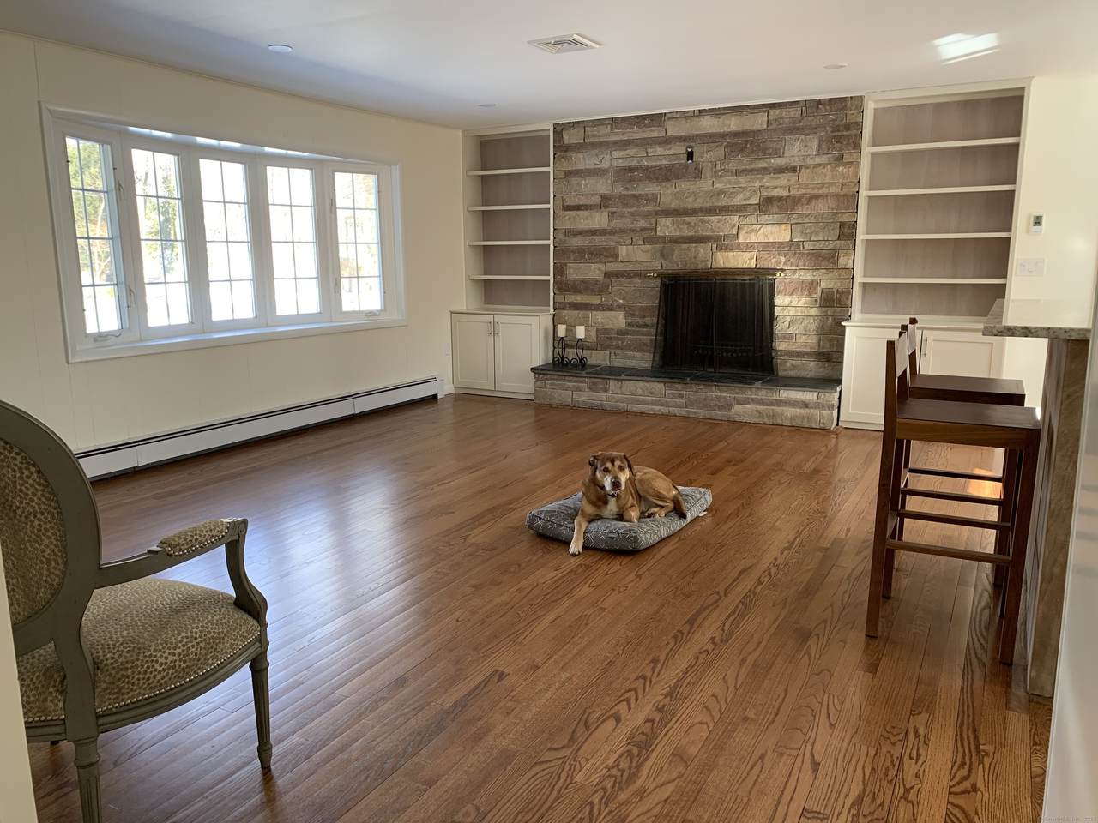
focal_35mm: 26
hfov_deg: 67.3
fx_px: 825
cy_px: 412
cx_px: 549
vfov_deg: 53.1
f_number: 1.8
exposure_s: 1/78
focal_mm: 4.25
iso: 100
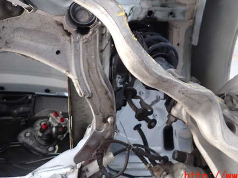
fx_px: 234
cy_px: 62
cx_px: 144
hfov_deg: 53.5
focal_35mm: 34
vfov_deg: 41.4
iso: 200
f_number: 2
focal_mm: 4.5
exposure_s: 1/50
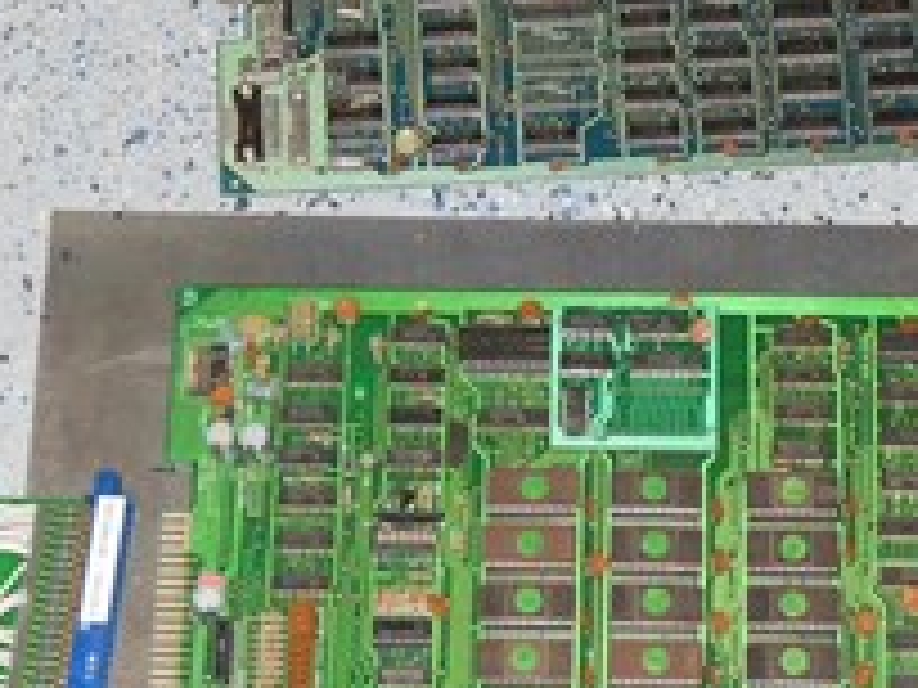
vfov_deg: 13.5
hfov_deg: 17.8
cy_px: 351
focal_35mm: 110
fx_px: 2917
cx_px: 666
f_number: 4
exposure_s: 1/60
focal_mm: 8.9
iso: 250
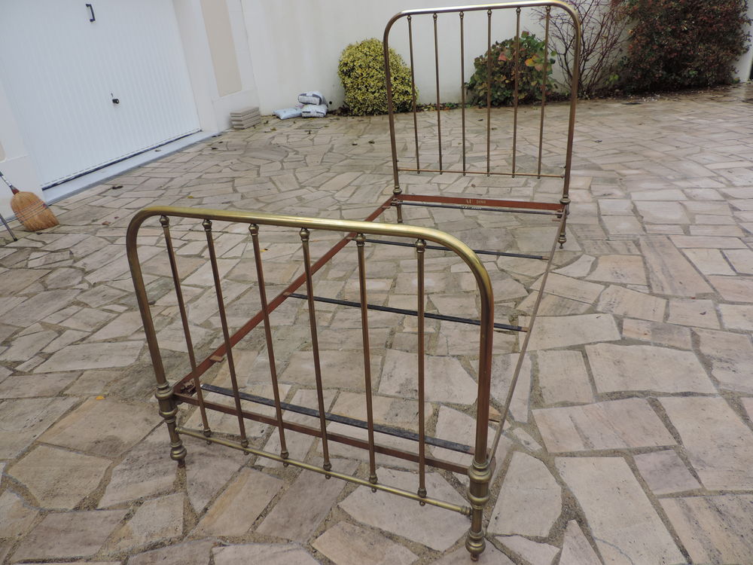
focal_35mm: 24
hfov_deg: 71.6
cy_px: 282
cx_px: 376
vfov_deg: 56.8
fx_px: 522
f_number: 3
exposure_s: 1/250
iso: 80
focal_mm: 4.3
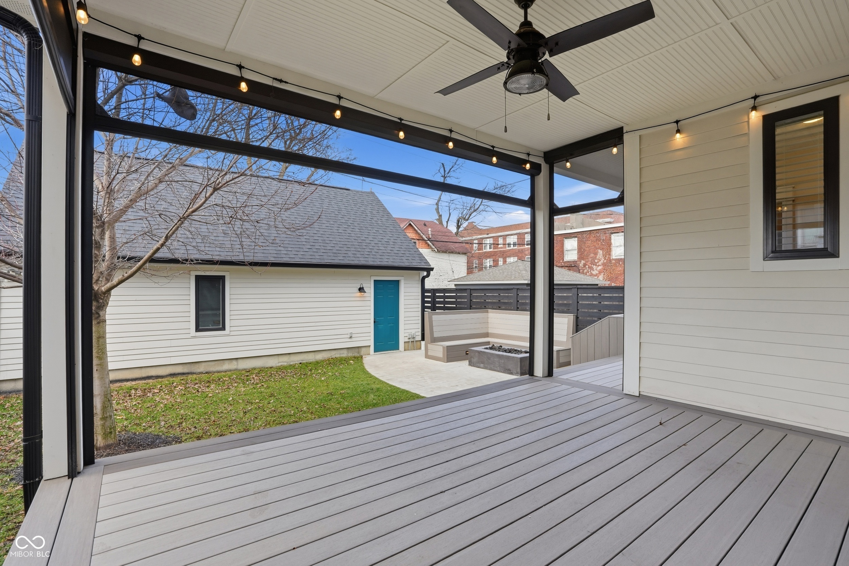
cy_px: 283
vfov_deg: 73.7
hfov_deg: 96.7
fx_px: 377
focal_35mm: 16
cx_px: 424
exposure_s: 1/500
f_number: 9
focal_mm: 16
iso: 250
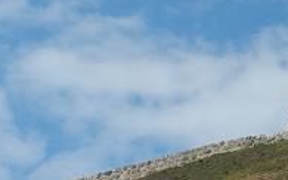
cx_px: 13
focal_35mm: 261
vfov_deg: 5.0
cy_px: 134
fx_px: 2049
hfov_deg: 8.0
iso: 100
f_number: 4.5
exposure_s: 1/1000
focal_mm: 20.1
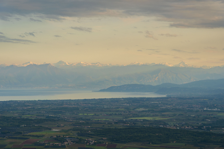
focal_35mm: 105
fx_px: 653
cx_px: 112
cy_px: 74
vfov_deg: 13.0
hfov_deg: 19.5
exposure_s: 1/160
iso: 100
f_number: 7.1
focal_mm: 105
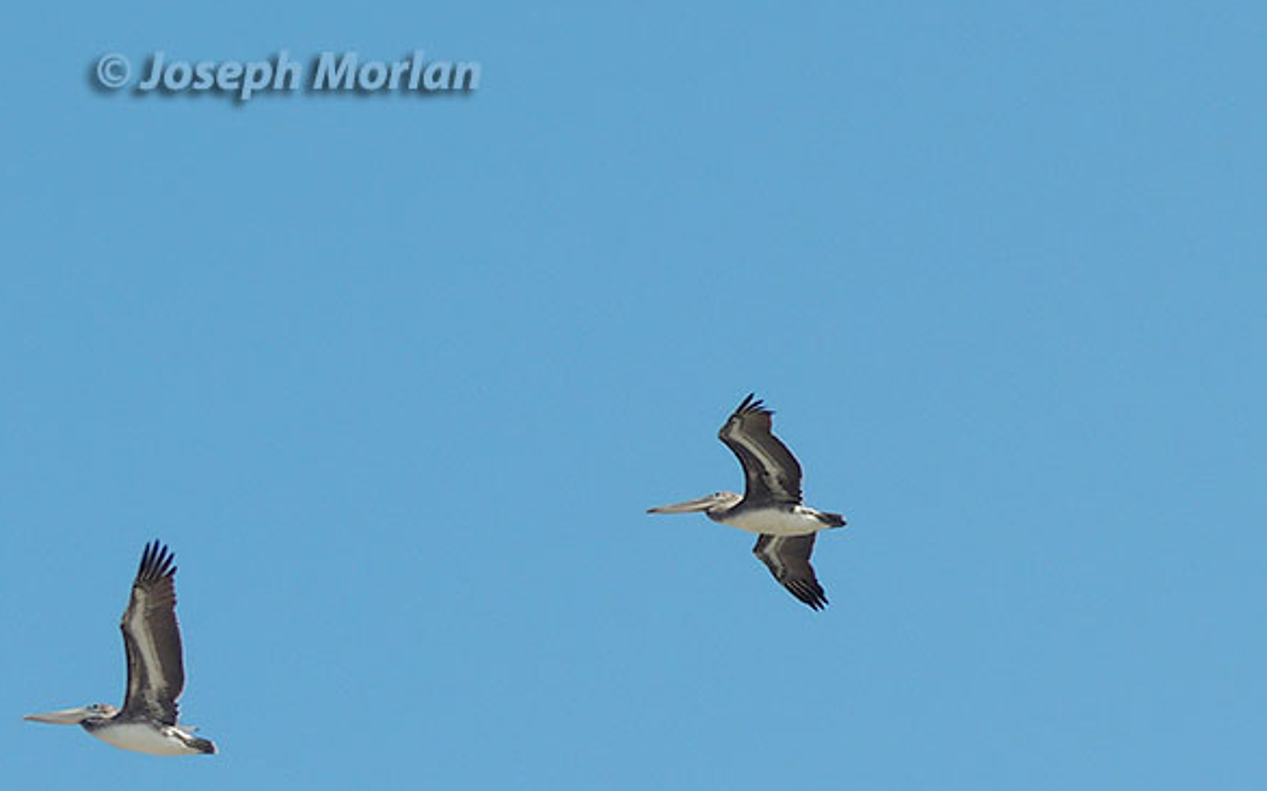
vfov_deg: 5.3
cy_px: 620
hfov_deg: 8.5
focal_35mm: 246
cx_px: 837
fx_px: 8493
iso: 100
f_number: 5.6
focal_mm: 30.3
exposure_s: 1/500
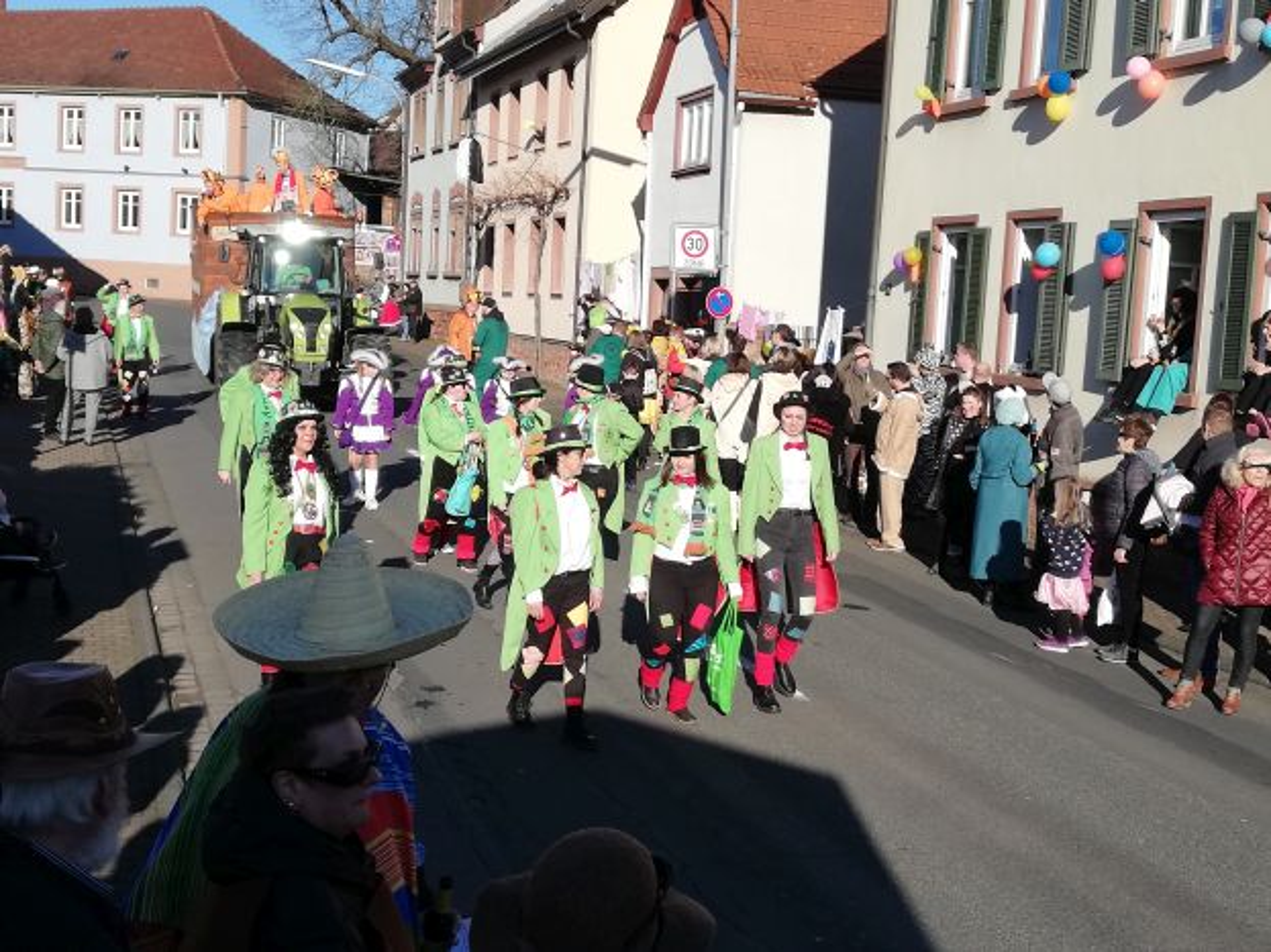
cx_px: 636
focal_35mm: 49
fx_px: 1799
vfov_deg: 29.7
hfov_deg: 38.9
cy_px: 476
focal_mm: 3.81
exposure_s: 1/1054
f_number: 2.2
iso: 50
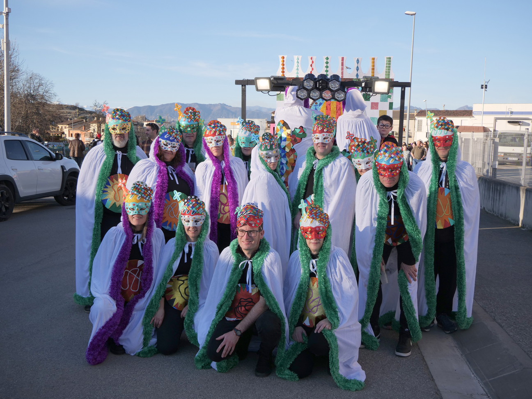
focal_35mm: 34
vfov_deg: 41.8
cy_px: 200
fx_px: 523
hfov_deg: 54.0
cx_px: 266
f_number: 4.5
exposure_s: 1/800
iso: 200
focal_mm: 17
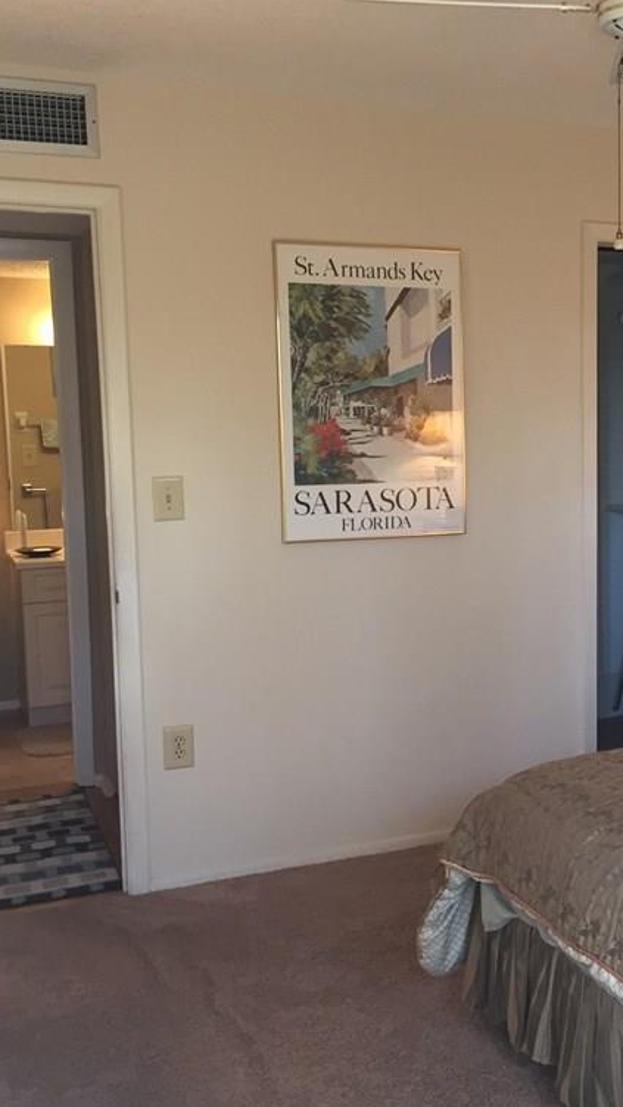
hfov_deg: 26.8
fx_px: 1263
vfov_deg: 47.4
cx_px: 552
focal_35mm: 43
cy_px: 559
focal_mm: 4.15
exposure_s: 1/30
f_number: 2.2
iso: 64
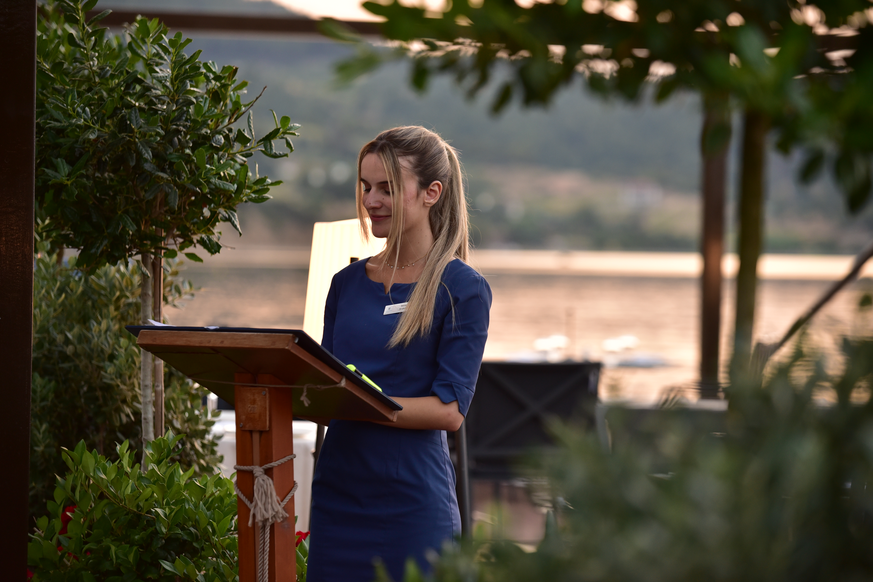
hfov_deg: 15.2
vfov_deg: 10.2
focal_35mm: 135
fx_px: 3273
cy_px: 291
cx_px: 436
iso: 1000
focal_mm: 135
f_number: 3.2
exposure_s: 1/160
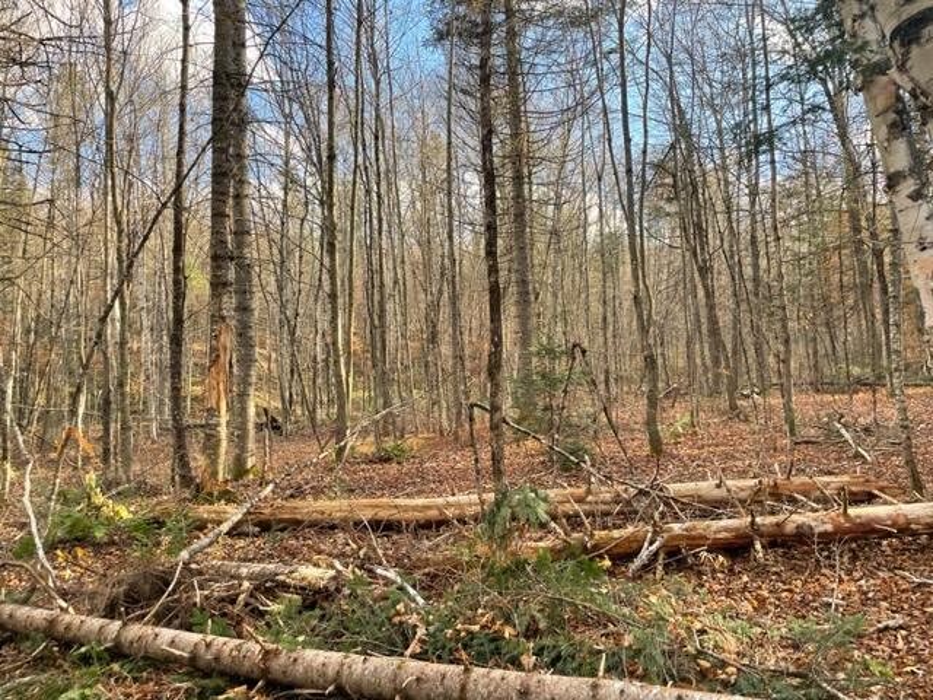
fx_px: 701
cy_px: 350
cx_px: 466
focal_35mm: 26
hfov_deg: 67.3
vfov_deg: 53.1
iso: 32
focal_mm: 4.2
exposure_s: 1/317
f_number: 1.6
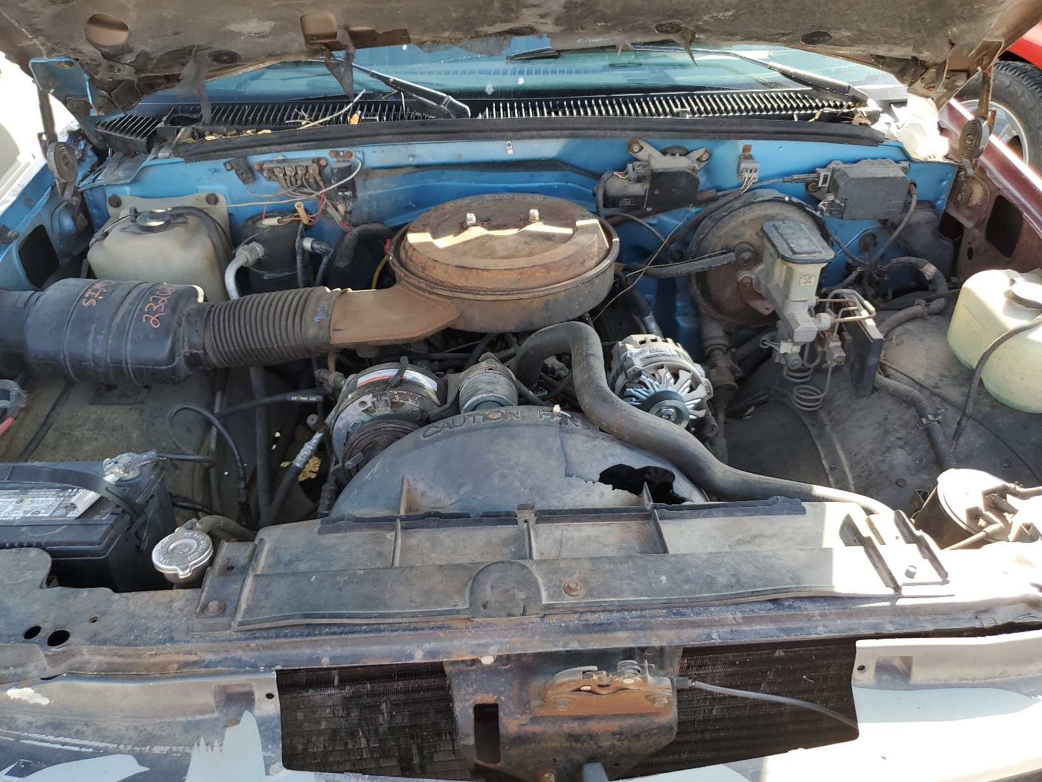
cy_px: 391
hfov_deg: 67.3
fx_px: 783
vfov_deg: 53.1
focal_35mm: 26
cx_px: 521
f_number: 1.5
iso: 50
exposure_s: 1/294
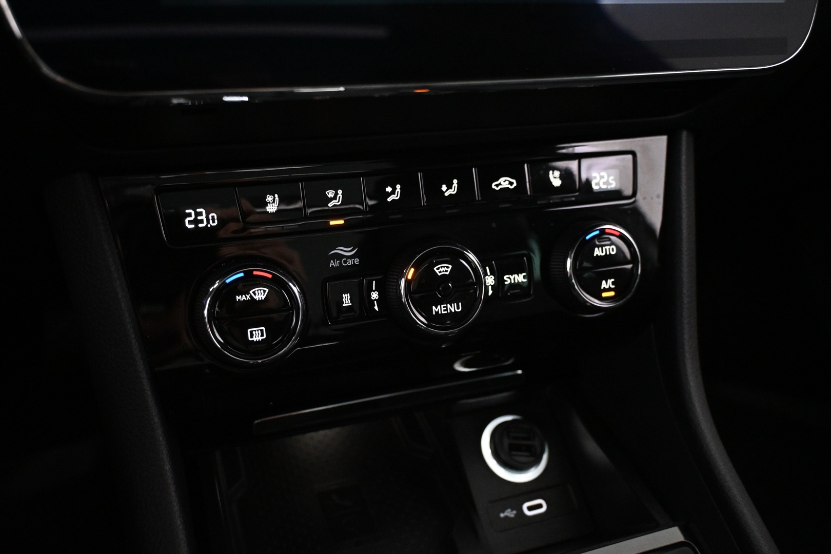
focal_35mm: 32
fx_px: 744
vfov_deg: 40.8
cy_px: 277
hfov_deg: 58.3
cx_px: 416
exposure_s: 1/40
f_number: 4
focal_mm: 21.5
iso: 4000
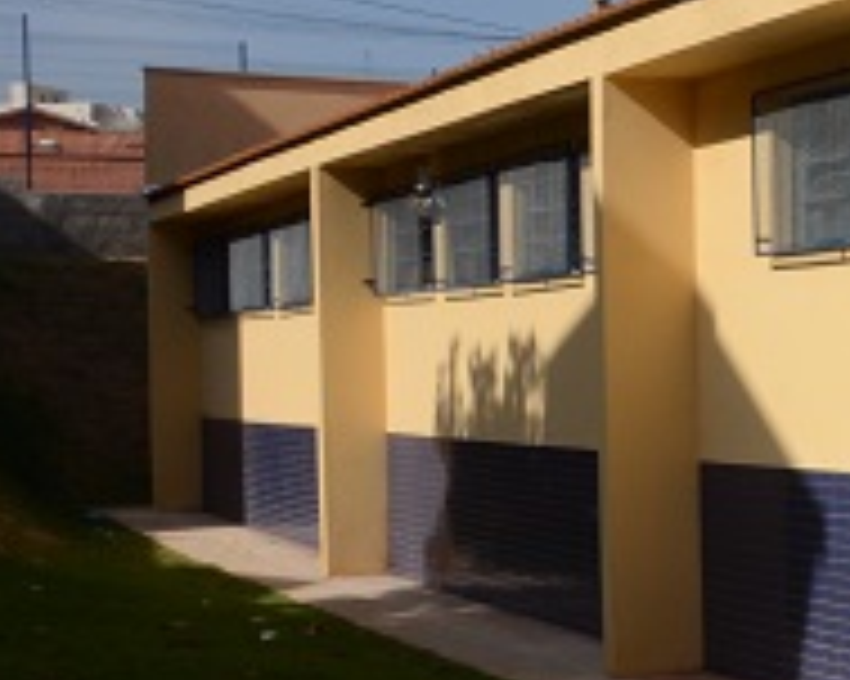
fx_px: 2288
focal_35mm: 91
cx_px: 1516
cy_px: 387
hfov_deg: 17.3
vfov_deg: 16.9
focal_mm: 18
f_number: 20
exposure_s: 1/250
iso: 400
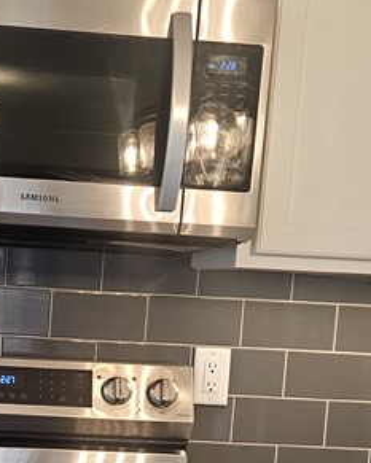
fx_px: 1084
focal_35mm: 79
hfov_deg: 18.8
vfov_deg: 23.7
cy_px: 375
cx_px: -24
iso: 200
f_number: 1.8
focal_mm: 5.4
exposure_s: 1/120
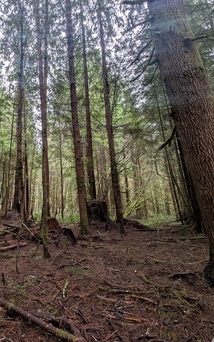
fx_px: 187
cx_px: 29
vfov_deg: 84.9
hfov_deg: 53.6
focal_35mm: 20
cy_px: 156
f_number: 1.95
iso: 101
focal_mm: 2.23
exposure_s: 1/32.2
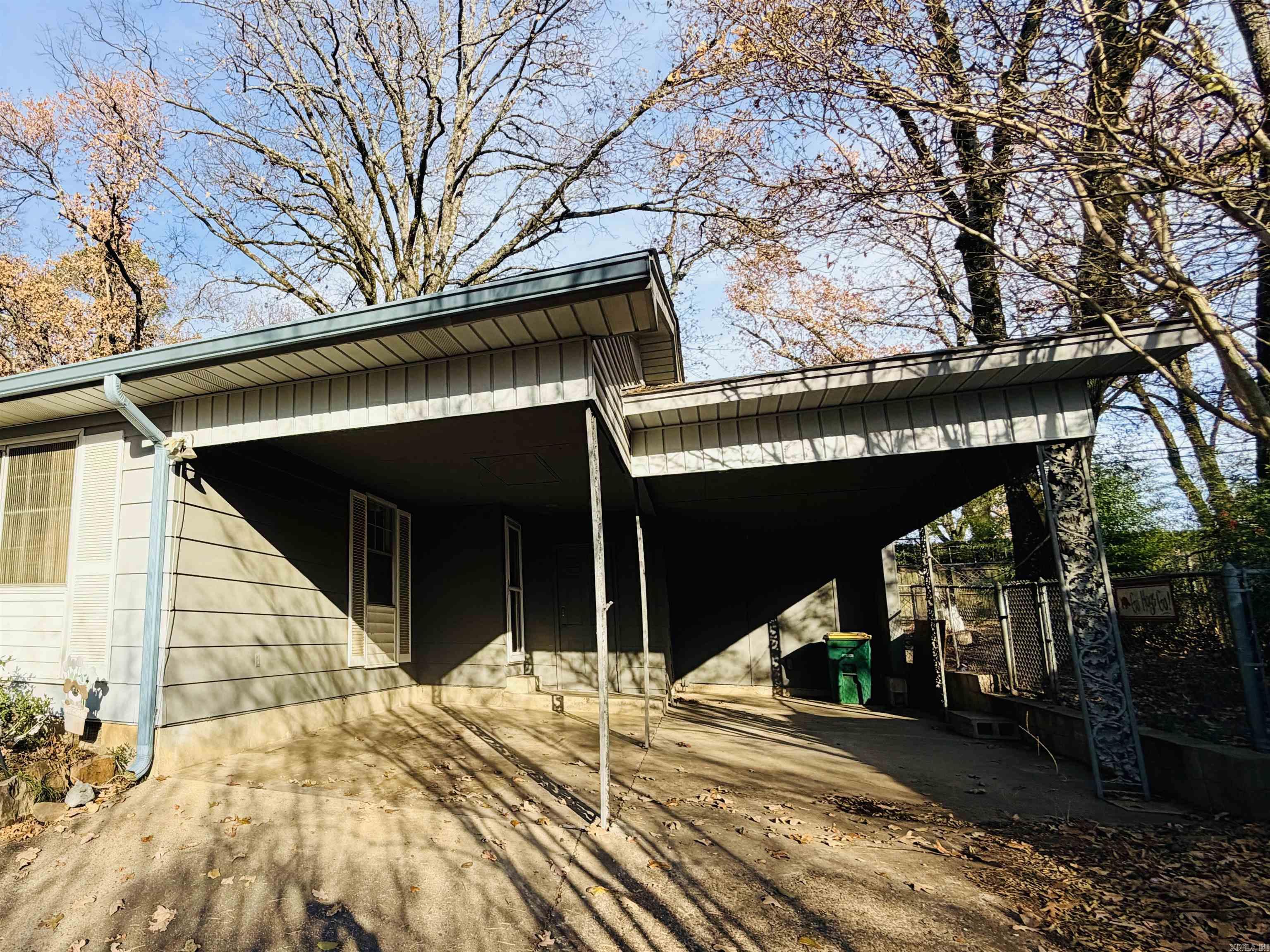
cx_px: 635
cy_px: 476
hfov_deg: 102.1
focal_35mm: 14
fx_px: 514
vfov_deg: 85.7
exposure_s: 1/770
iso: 40
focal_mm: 2.22
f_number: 2.2
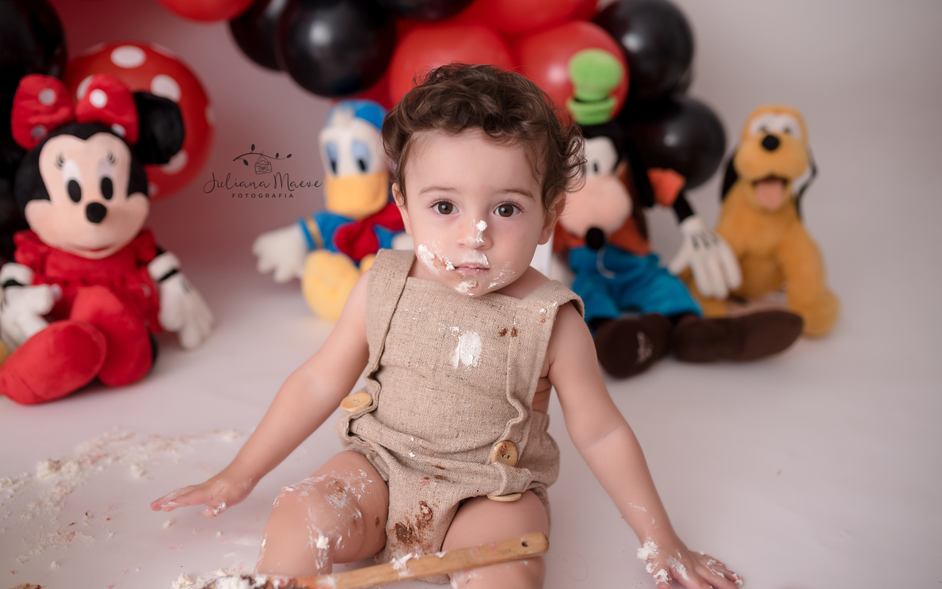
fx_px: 924
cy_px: 295
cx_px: 468
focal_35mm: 36
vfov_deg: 35.3
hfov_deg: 54.0
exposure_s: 1/160
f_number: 2.2
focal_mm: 35
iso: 125
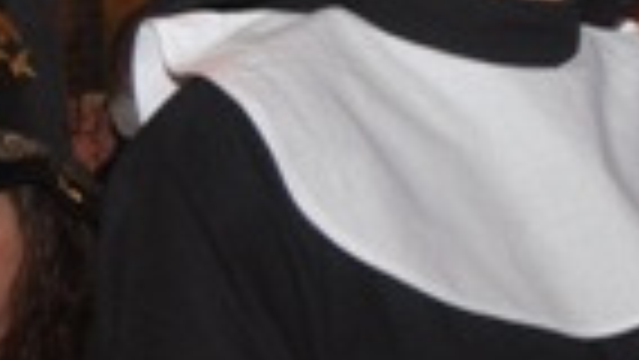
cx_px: 1296
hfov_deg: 12.2
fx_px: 2644
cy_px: -70
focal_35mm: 156
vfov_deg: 7.7
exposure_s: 1/60
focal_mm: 22
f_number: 5
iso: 400
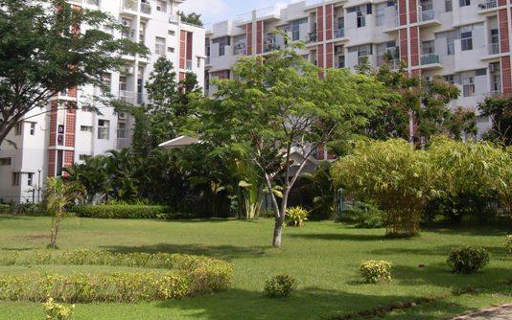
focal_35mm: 47
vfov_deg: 27.2
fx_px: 656
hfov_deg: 42.6
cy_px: 91
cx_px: 260
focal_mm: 6.3
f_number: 7
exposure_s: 1/180
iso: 80
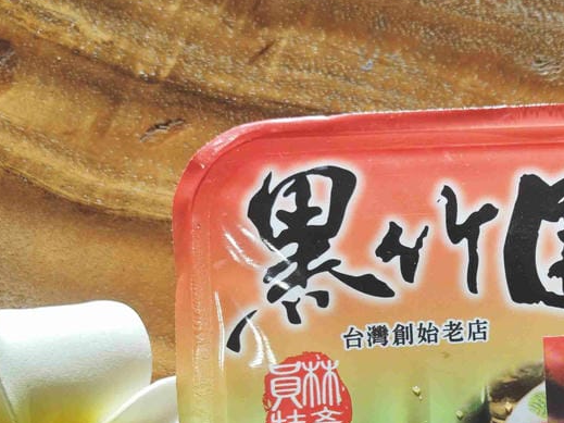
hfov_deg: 23.3
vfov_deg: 17.8
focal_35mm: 81
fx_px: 1319
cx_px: 540
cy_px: 423
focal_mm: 8.72
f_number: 2.8
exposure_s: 1/120
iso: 194
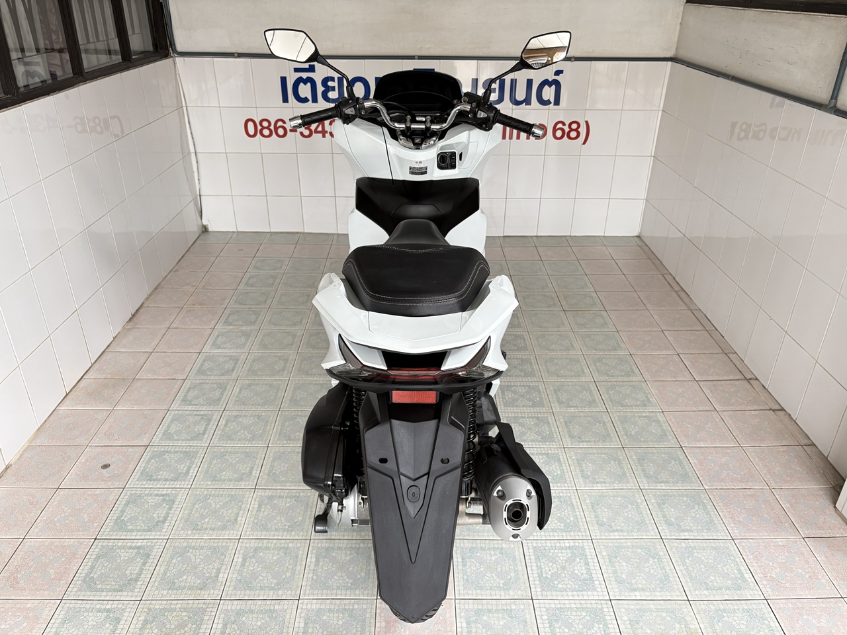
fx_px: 636
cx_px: 424
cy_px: 318
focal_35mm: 26
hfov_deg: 67.3
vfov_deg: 53.1
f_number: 1.6
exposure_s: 1/60
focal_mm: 5.96
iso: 200
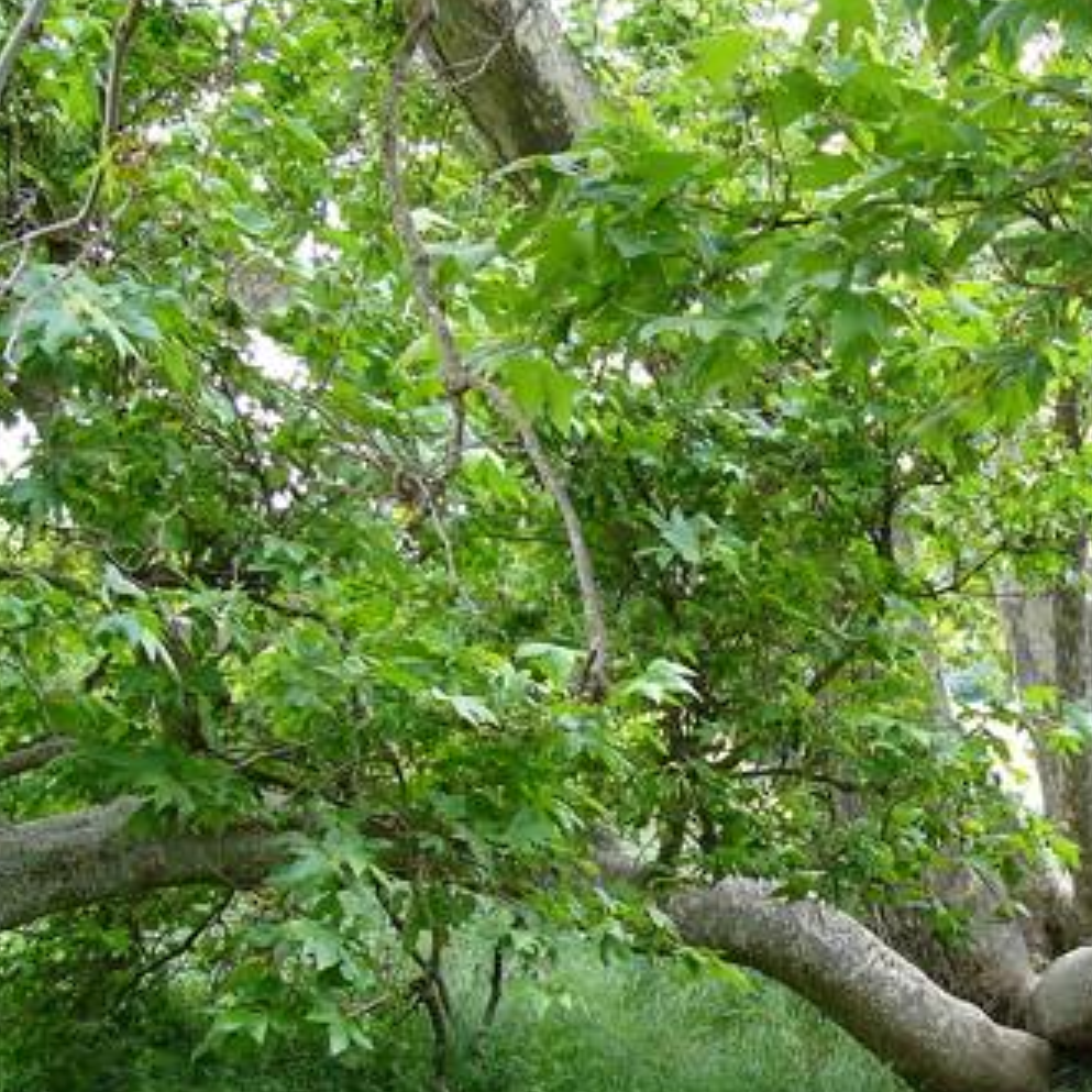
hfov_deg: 21.7
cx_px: 1079
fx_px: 2748
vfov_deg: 22.4
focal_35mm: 77
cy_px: 746
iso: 100
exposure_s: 1/100
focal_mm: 6
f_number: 3.3
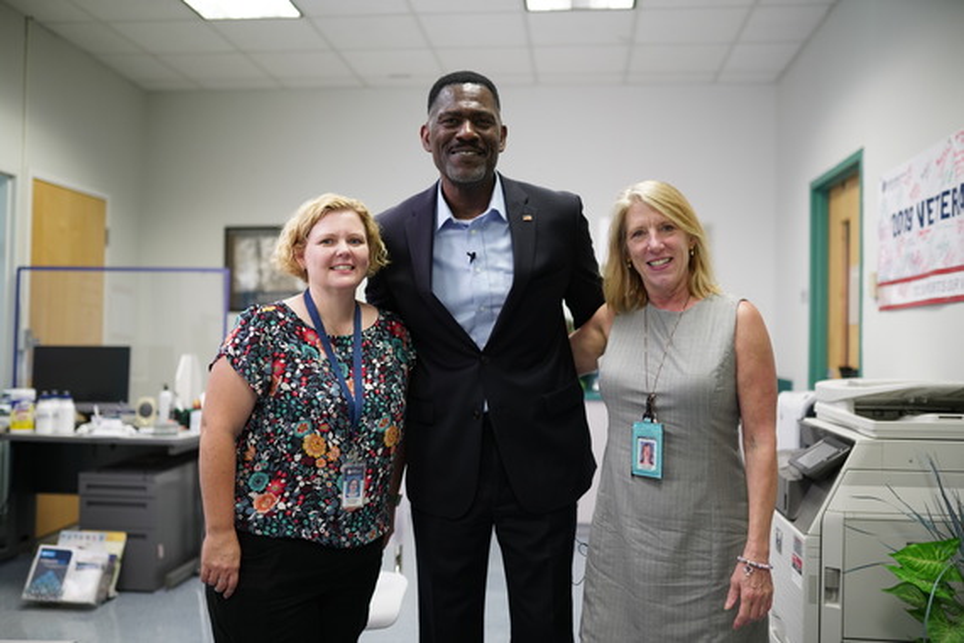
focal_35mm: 35
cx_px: 482
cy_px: 322
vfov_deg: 37.9
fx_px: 937
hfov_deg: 54.4
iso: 1000
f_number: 1.6
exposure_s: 1/320
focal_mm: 35
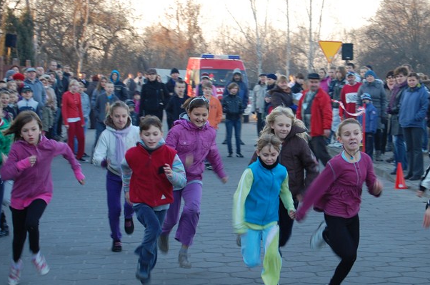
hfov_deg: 18.6
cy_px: 159
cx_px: 271
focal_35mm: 110
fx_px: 1308
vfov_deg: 12.5
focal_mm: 55
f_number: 5.6
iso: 400
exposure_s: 1/80
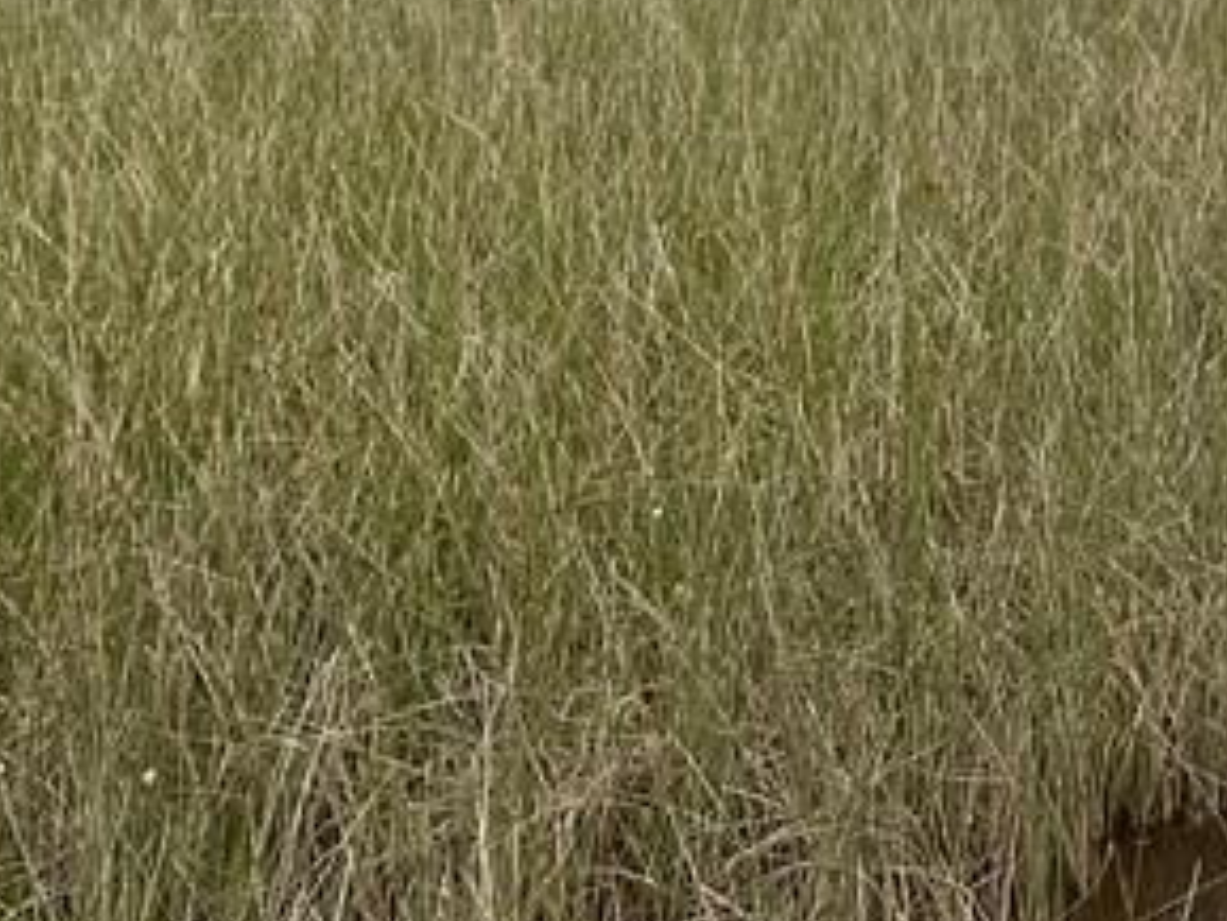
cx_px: 2110
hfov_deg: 17.7
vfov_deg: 14.6
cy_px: -611
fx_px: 3262
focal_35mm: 92
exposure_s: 1/1072
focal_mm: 4.25
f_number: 1.8
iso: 32
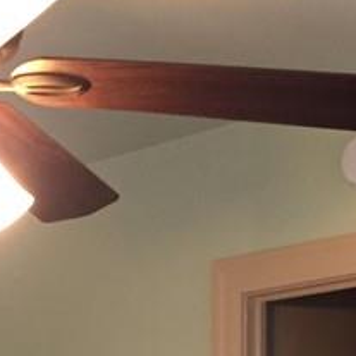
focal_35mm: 127
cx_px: -55
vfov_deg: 12.5
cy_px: 645
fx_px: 1478
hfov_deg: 13.4
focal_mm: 4.15
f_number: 2.2
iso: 160
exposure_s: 1/30
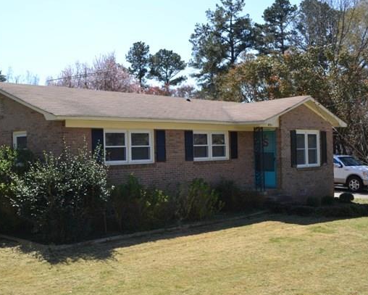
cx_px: 141
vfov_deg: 38.3
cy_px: 153
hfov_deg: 46.5
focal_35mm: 39
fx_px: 425
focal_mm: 22
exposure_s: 1/200
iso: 100
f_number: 7.1
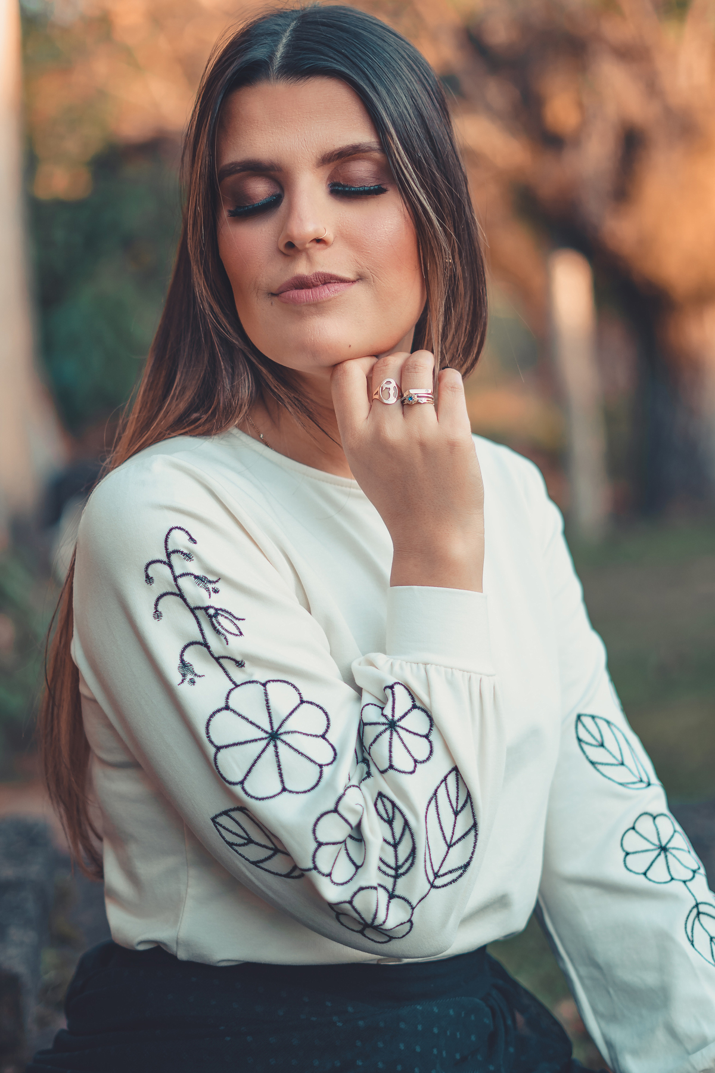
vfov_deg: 27.0
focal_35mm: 75
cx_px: 358
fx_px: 2234
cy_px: 536
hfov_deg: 18.2
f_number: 1.8
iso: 100
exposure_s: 1/500
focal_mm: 50
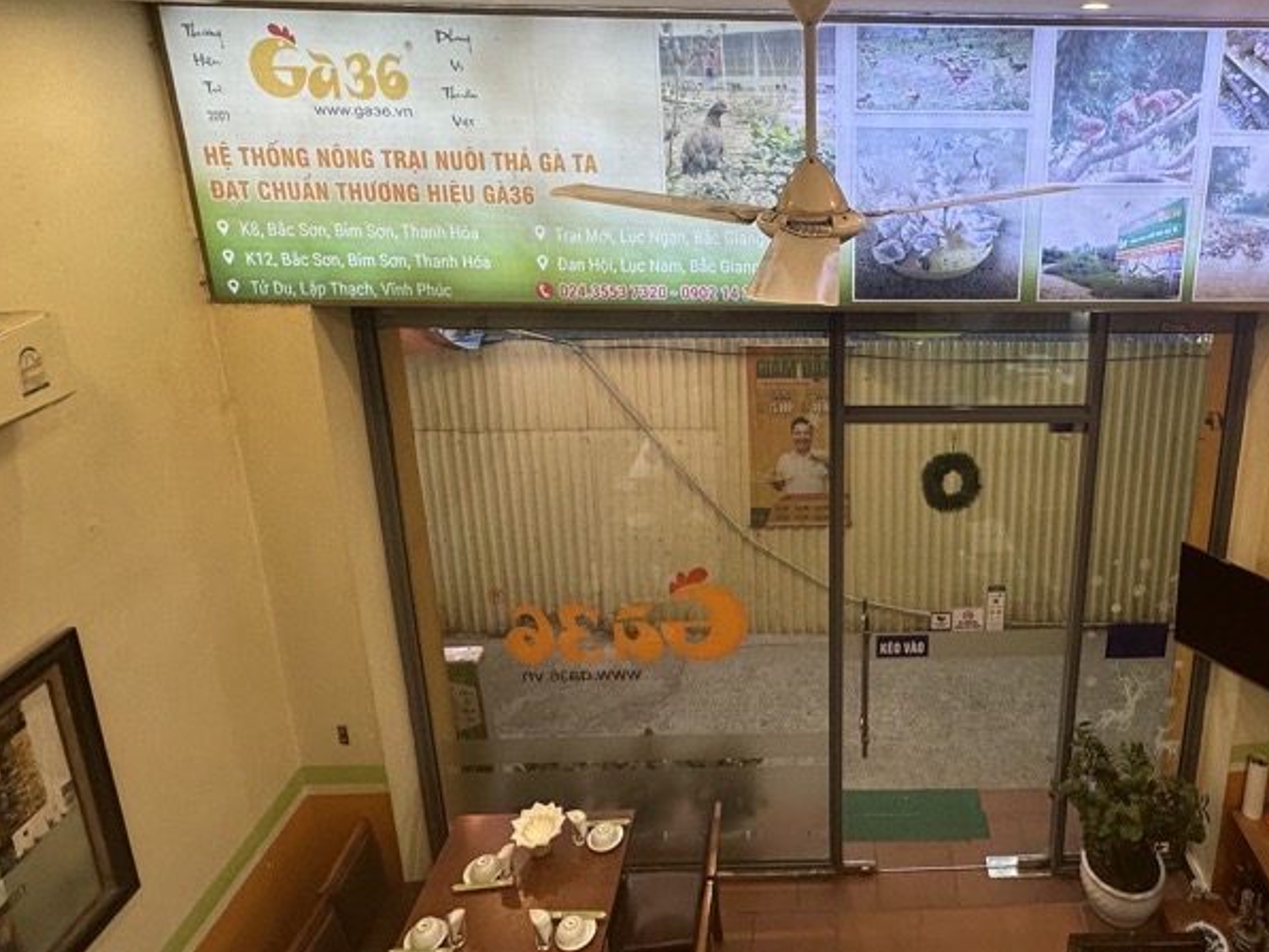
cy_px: 304
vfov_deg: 55.4
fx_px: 880
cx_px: 859
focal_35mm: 24
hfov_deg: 69.3
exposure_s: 1/100
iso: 125
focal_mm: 2.22
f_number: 2.2
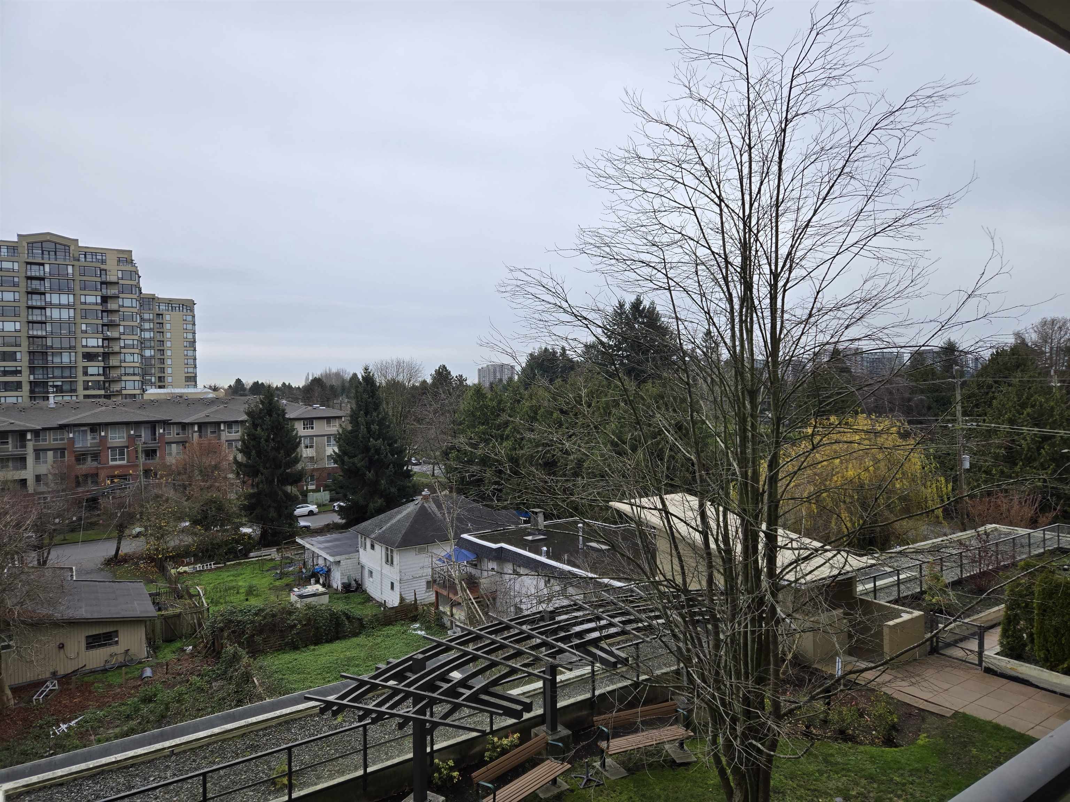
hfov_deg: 73.9
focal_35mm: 23
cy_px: 401
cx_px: 535
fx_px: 711
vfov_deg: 58.9
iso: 25
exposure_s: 1/252
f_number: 1.8
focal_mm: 5.4
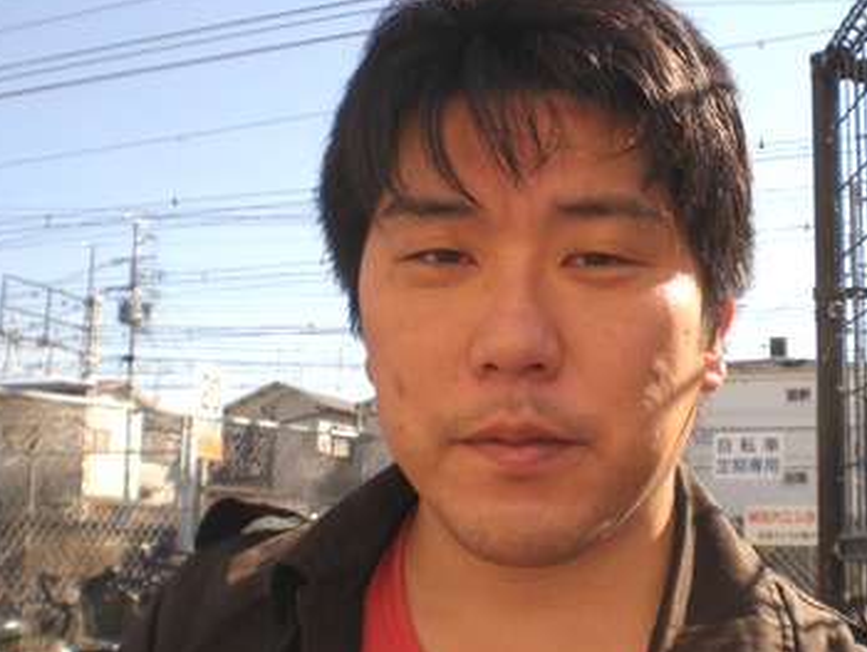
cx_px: 514
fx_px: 1253
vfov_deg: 29.1
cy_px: 359
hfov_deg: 38.0
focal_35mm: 50
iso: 50
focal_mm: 6.3
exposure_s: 1/250
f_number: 4.4
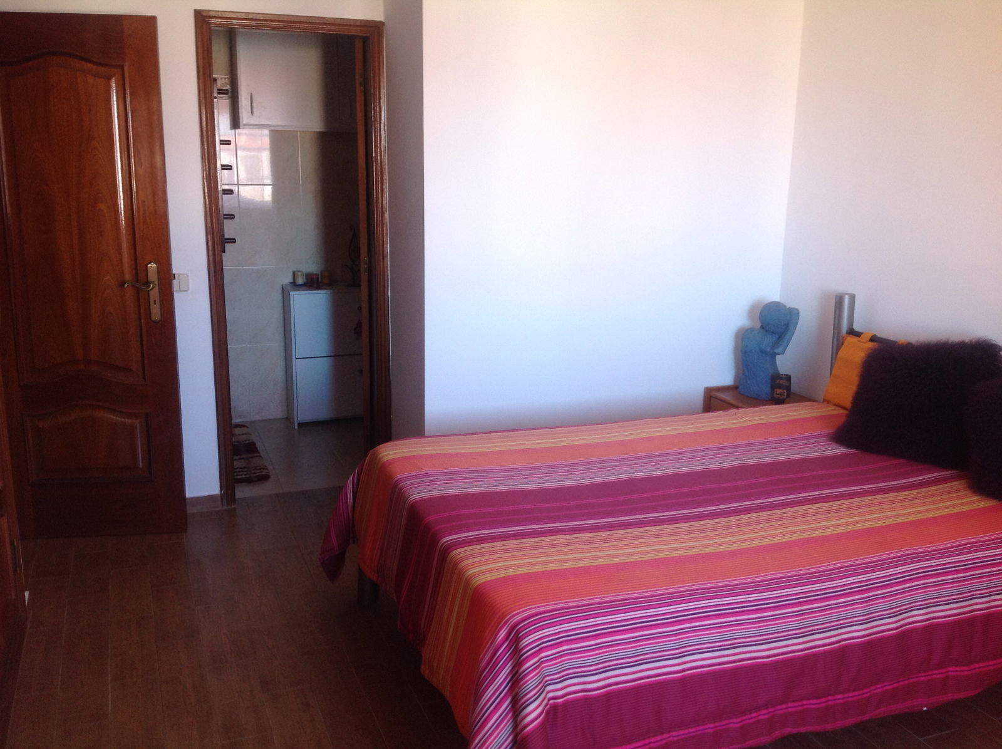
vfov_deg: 40.6
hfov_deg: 52.7
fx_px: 1012
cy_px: 374
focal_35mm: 35
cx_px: 501
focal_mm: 4.28
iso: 64
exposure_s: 1/15
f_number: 2.4
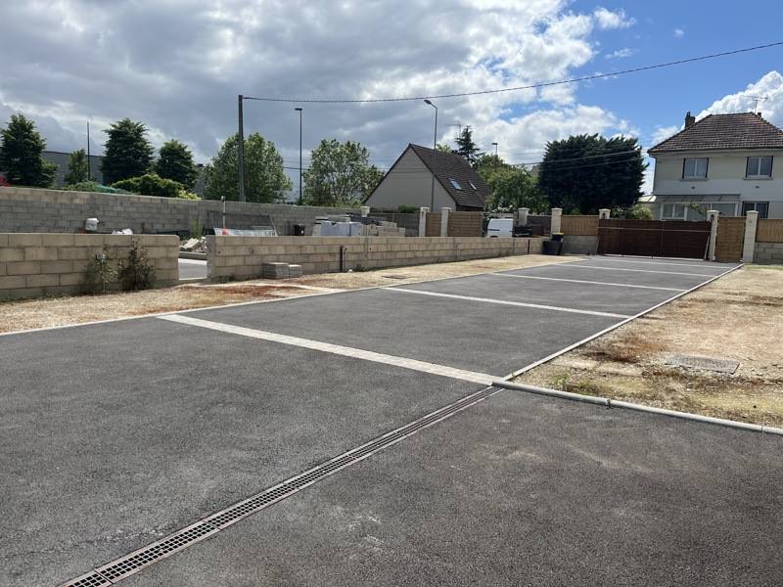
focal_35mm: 26
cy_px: 294
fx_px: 588
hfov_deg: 67.3
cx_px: 392
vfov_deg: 53.1
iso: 50
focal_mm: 5.1
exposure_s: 1/5319
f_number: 1.6
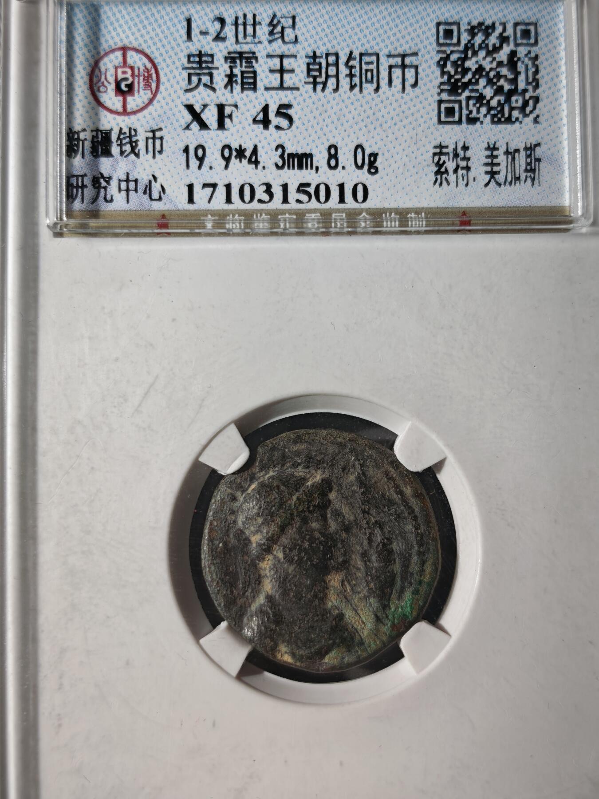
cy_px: 400
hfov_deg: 29.1
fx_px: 1154
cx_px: 300
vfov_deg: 38.2
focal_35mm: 50
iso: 50
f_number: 1.63
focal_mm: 5.85
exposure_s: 1/300
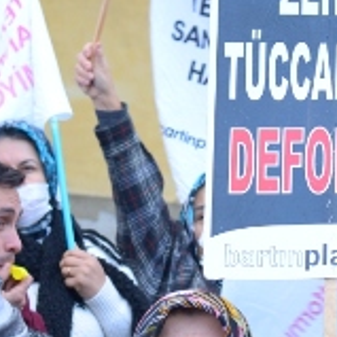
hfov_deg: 13.8
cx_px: 283
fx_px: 1379
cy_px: 301
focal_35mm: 125
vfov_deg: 13.8
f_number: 4.5
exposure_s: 1/80
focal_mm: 35
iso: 100
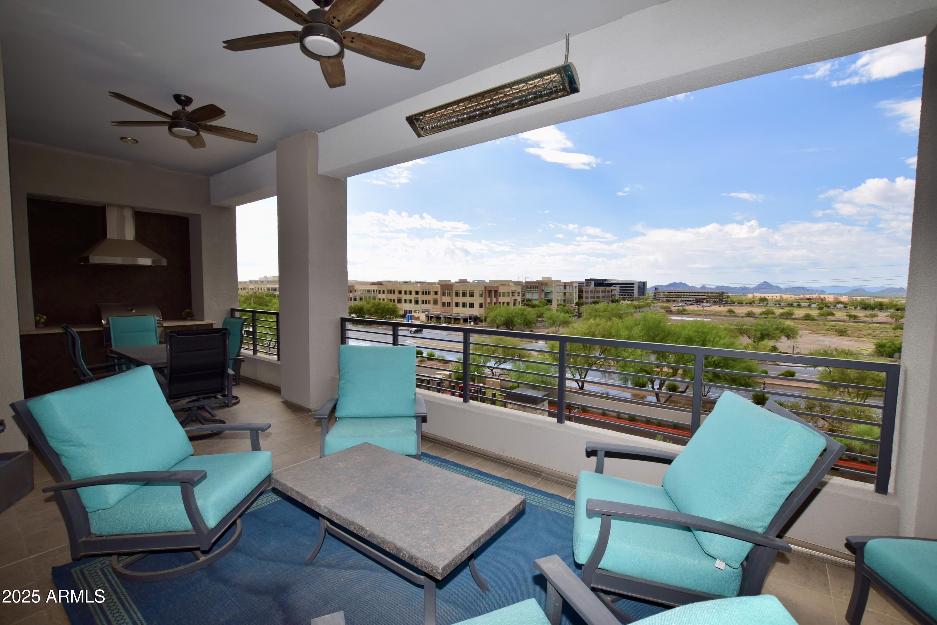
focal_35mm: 15
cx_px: 468
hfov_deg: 100.4
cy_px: 312
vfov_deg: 77.3
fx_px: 390
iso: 100
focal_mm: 10
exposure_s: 1/200
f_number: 8
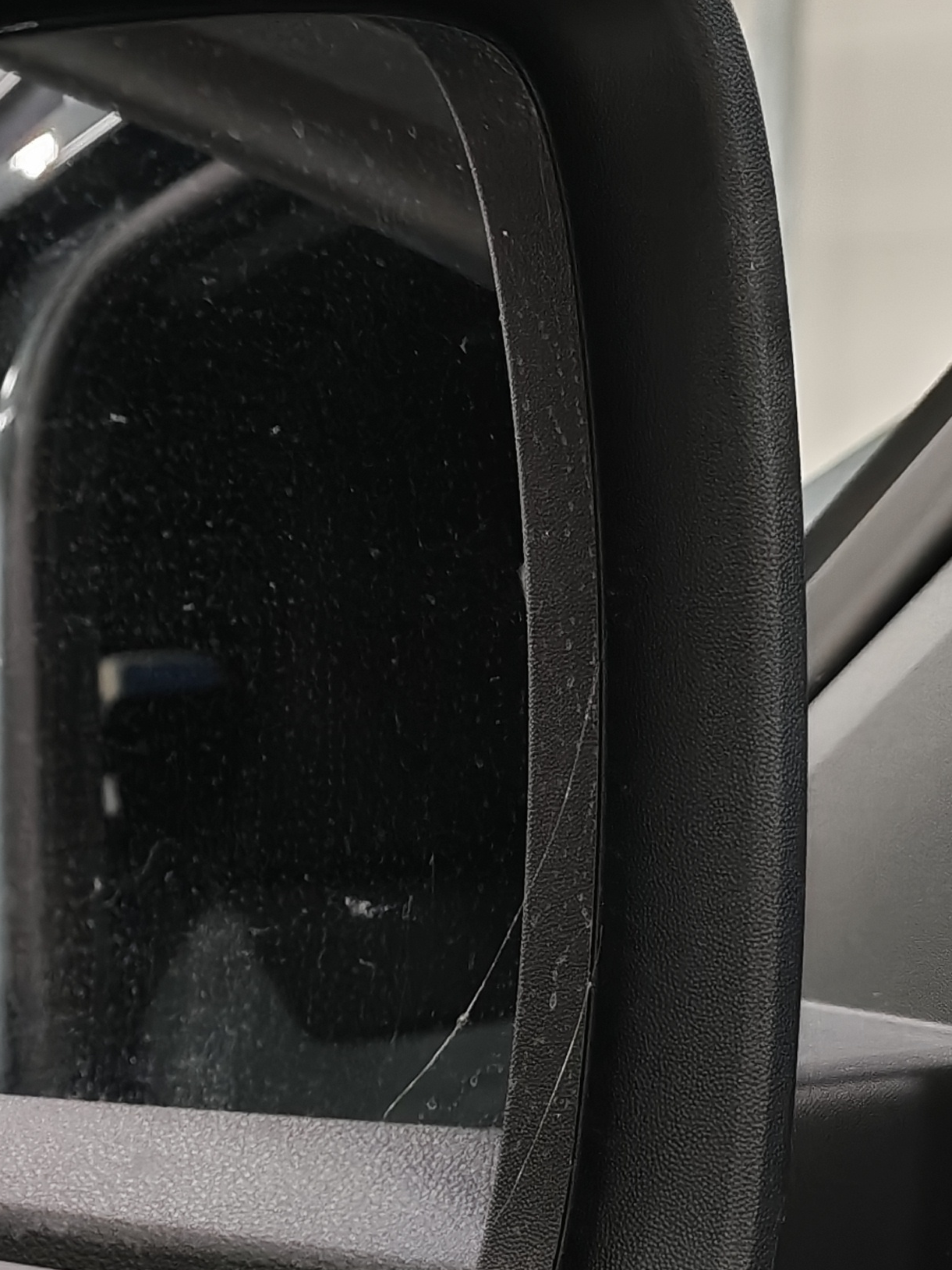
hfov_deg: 16.1
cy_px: 795
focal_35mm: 83
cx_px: -535
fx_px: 3045
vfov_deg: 23.5
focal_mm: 6.12
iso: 800
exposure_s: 1/100
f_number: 1.9
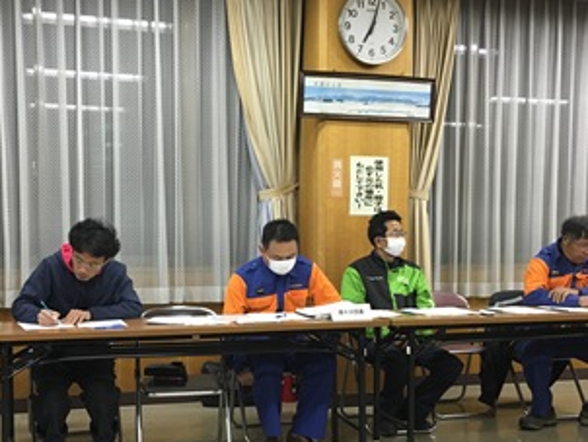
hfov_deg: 43.8
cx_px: 265
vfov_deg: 33.4
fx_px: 731
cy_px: 294
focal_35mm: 43
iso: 125
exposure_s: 1/30
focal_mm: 4.15
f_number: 2.2
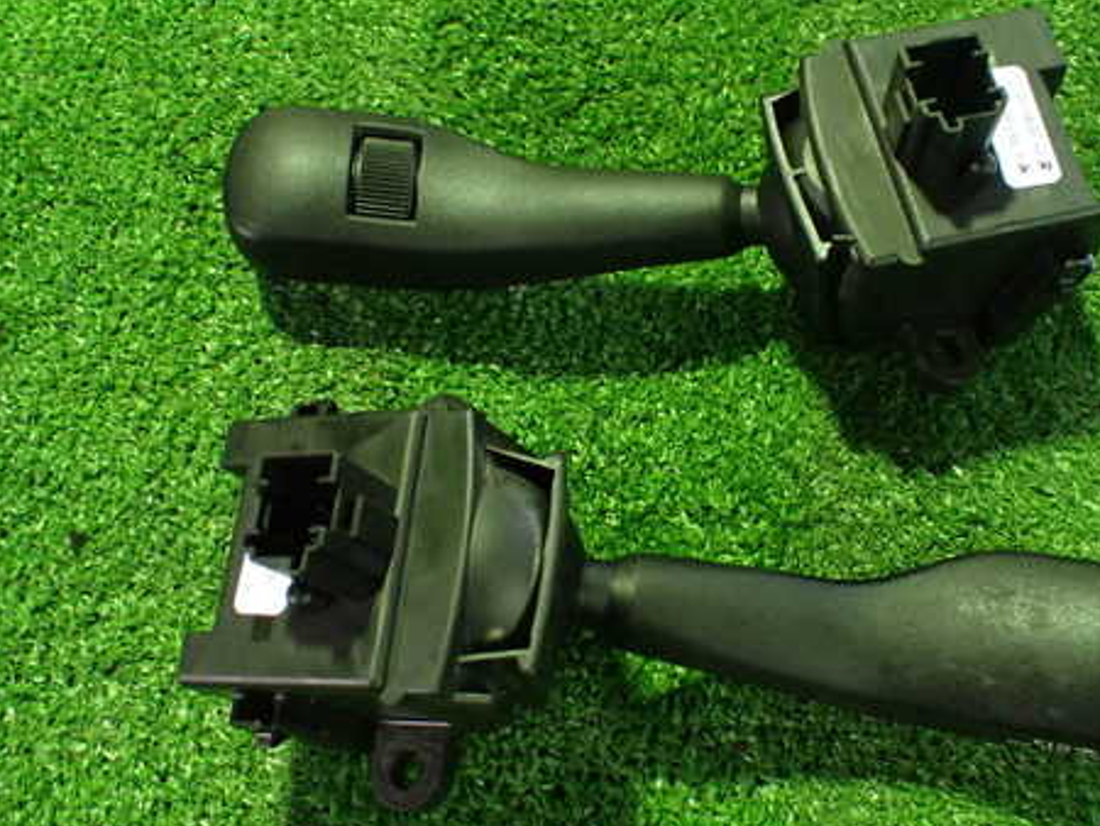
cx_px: 672
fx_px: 1272
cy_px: 433
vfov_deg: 36.0
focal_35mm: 40
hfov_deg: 46.5
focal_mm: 5.4
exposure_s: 1/30
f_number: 2.3
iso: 1000
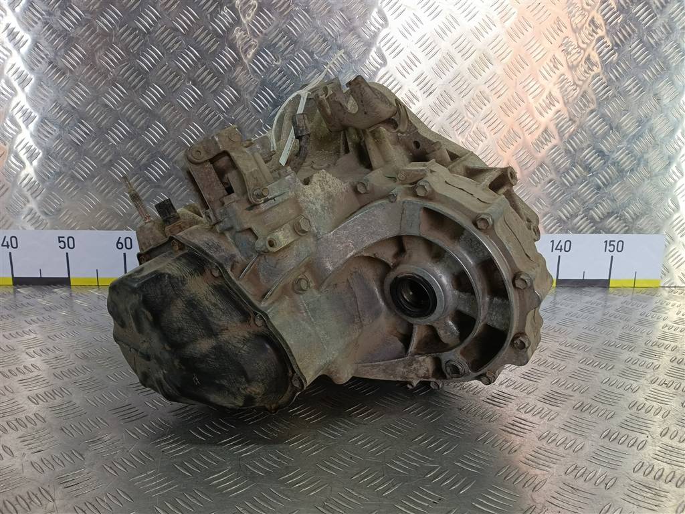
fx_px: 534
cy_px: 257
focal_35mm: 27
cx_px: 342
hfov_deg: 65.3
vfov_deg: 51.4
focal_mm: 4.11
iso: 114
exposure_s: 1/100
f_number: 1.6
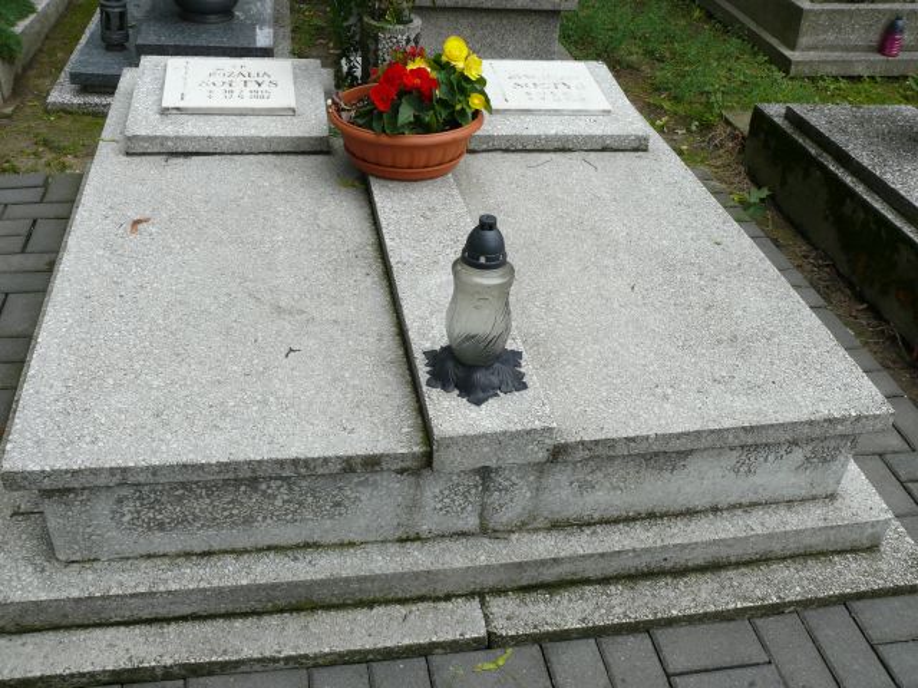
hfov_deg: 52.6
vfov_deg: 40.7
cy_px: 344
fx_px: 928
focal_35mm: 35
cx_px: 459
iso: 100
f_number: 4
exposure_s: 1/125
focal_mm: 7.4
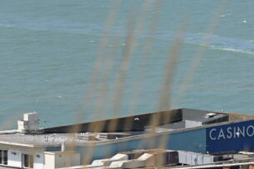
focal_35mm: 336
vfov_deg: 4.1
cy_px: 42
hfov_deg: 6.1
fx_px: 2369
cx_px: 321
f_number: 8
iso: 100
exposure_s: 1/500
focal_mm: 88
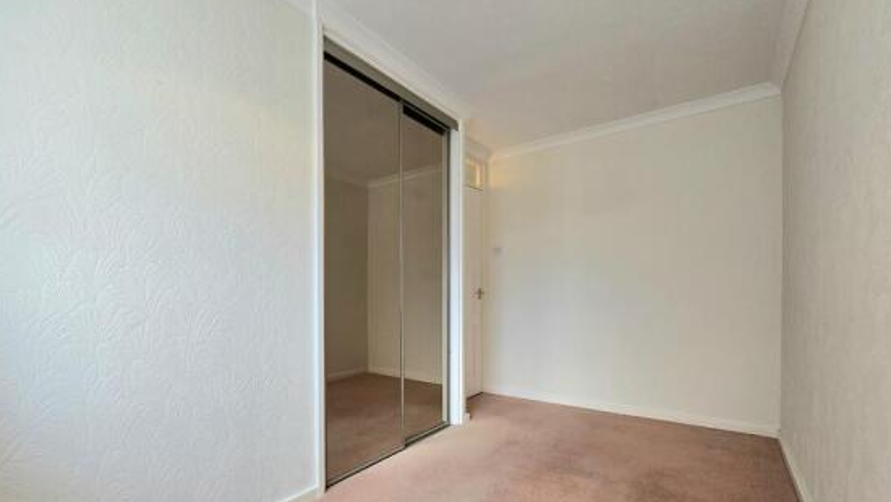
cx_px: 437
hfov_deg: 103.0
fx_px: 355
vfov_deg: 70.2
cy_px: 291
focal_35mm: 15
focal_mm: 2.2
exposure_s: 1/101
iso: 80
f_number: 2.2
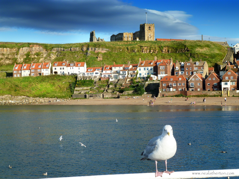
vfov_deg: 24.8
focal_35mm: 59
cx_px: 120
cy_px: 90
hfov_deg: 32.7
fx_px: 407
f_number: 3.9
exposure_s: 1/500
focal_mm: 9.7
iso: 80
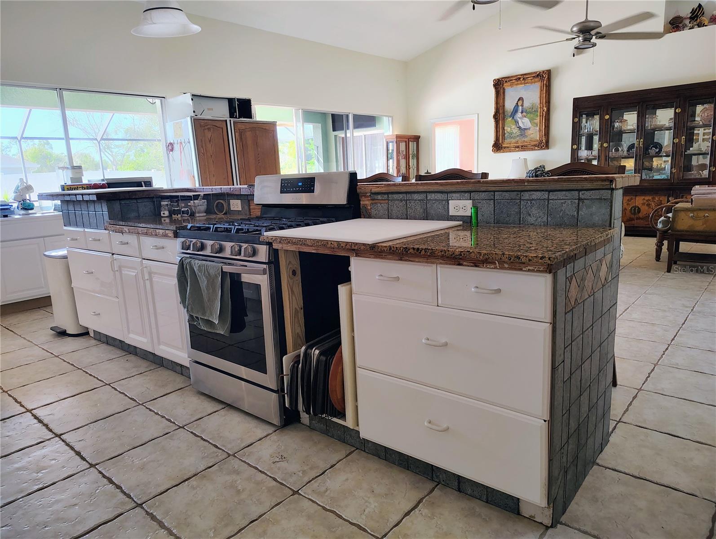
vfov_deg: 56.9
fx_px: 497
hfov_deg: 71.5
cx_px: 358
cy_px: 270
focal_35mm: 24
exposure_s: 1/60
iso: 803
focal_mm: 5.56
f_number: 1.8
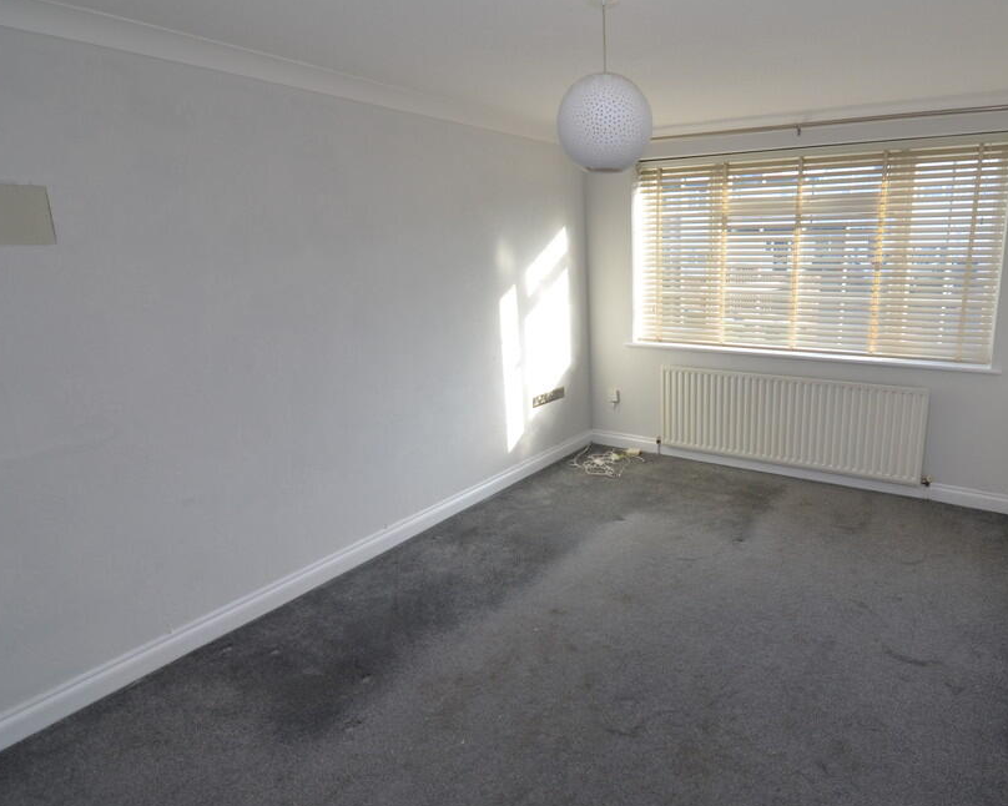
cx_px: 623
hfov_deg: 80.2
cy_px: 398
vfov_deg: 69.2
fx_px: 584
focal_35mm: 20
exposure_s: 1/125
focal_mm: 11
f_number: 5.6
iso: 400
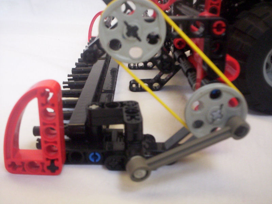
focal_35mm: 38
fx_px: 299
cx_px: 136
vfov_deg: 37.7
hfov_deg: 49.0
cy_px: 102
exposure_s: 1/83.4
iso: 140
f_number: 4.5
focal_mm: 4.99
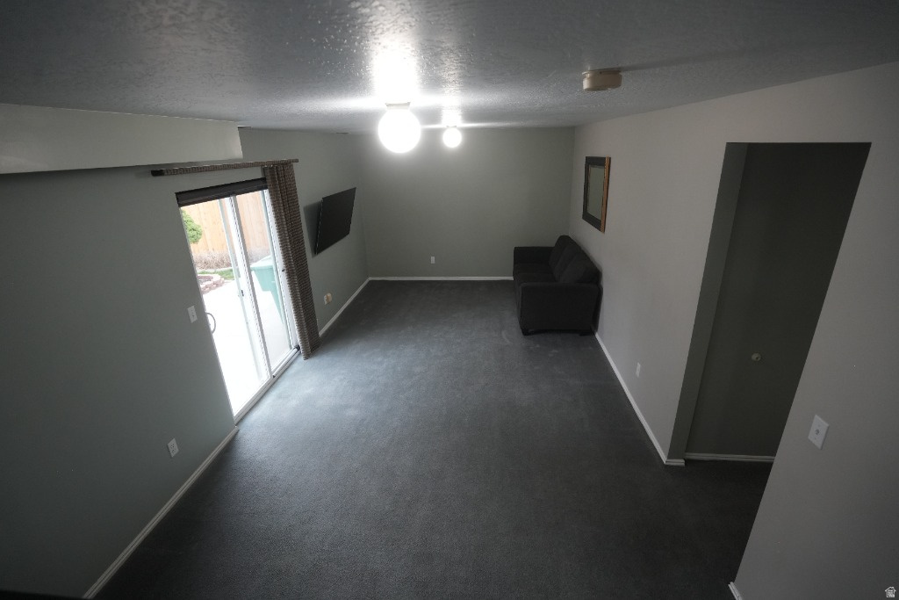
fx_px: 400
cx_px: 450
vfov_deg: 73.8
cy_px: 300
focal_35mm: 16
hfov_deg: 96.7
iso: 2500
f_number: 4
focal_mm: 16
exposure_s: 1/160
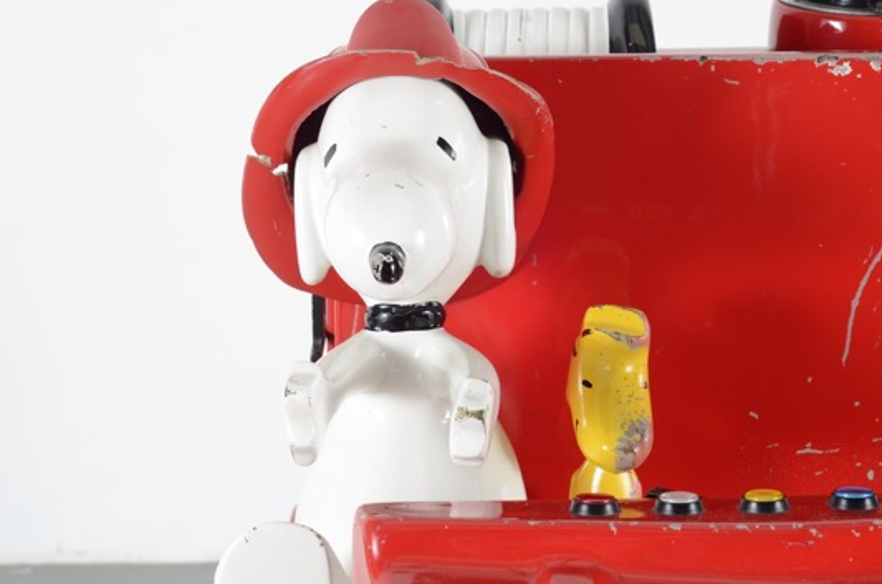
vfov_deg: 15.1
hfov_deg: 22.7
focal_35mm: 90
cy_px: 248
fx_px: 2200
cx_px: 467
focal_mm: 50
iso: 100
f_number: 5.6
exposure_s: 1/125
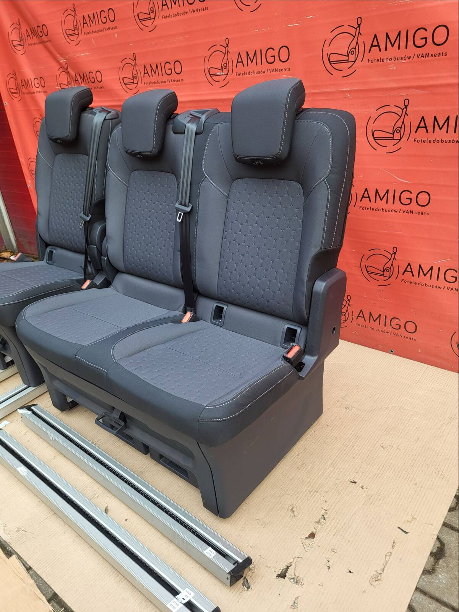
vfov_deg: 67.3
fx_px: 459
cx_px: 230
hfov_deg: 53.1
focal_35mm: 26
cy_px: 306
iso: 40
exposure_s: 1/109
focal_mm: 5.4
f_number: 1.8
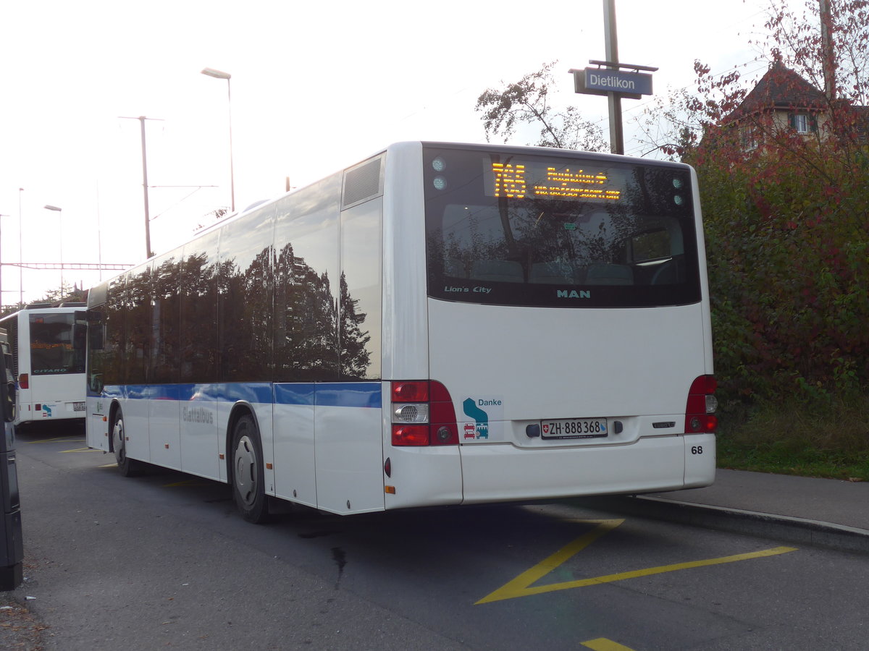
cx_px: 434
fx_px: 1155
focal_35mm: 46
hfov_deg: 41.2
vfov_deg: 31.5
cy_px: 326
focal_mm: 9.5
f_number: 3
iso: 80
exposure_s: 1/500
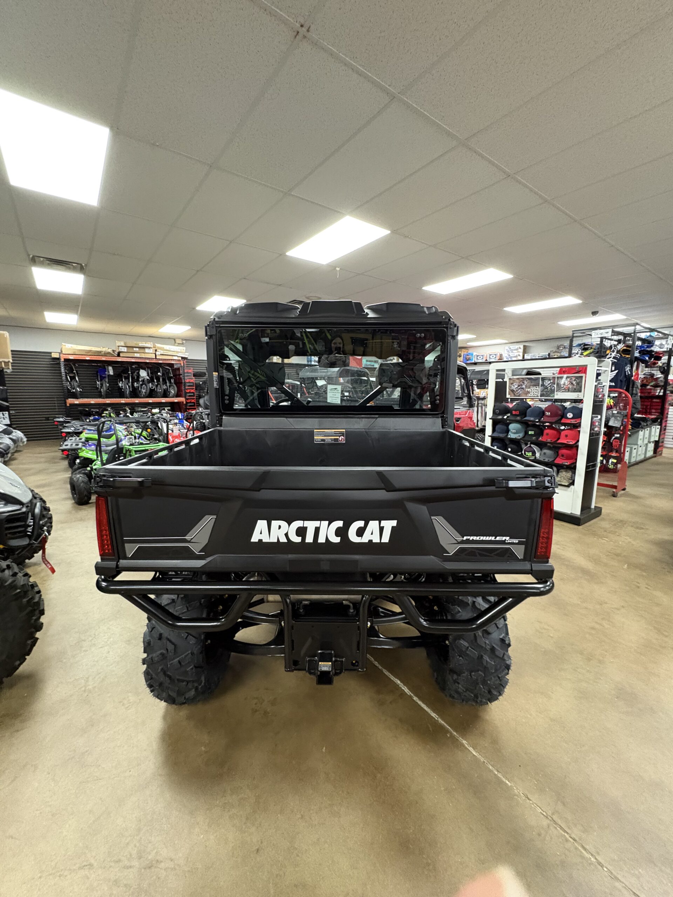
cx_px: 336
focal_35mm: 14
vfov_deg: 102.1
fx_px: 363
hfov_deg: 85.7
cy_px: 448
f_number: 2.2
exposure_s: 1/40
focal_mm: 2.22
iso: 640
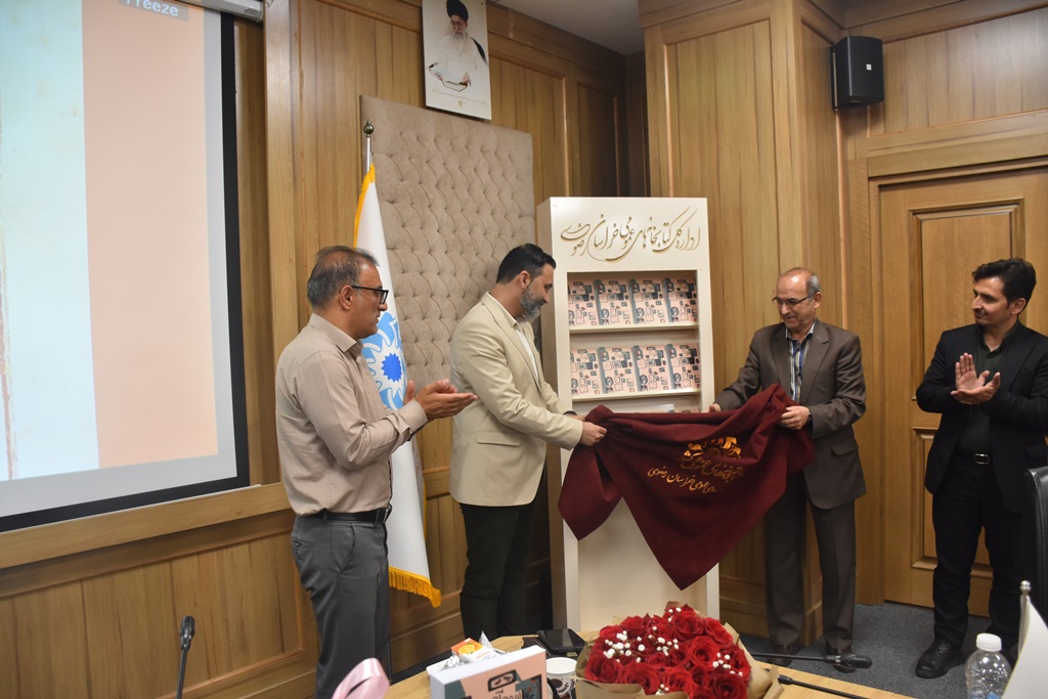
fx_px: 786
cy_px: 350
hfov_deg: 67.4
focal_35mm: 27
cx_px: 524
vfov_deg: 47.9
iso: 800
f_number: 4.5
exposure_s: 1/80
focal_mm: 18
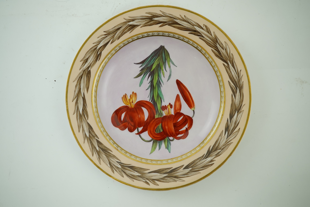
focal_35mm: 45
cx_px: 155
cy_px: 104
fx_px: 387
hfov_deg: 43.6
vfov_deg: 29.9
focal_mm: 30
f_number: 7.1
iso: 250
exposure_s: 1/60
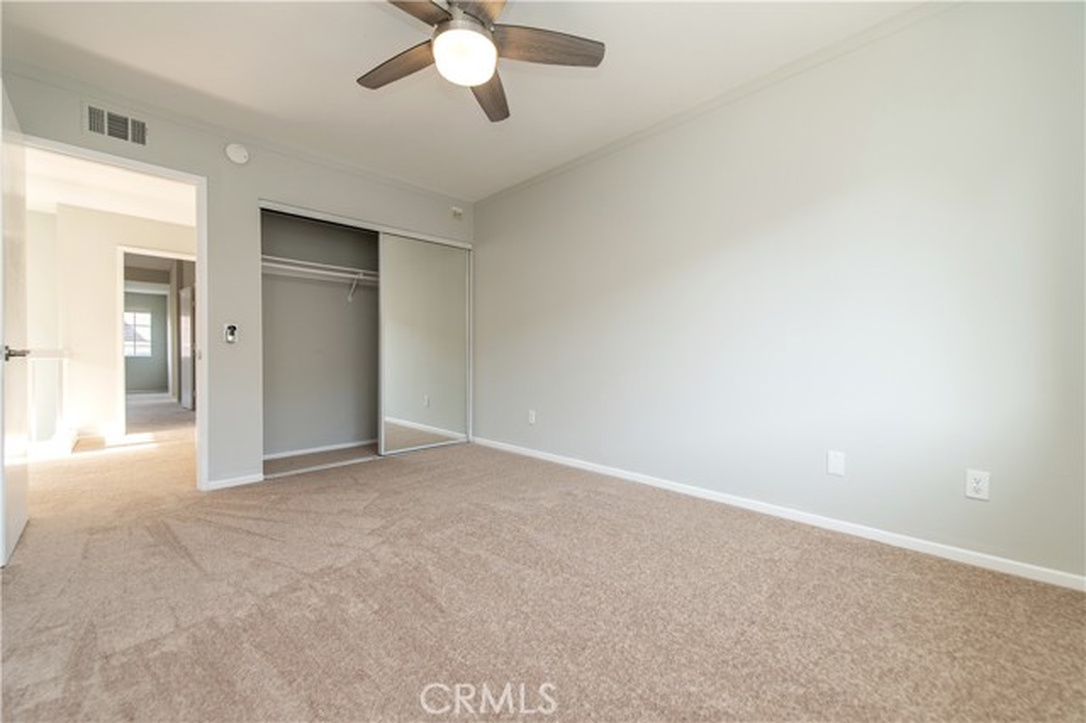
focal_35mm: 14
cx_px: 543
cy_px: 362
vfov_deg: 81.1
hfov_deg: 104.3
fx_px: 422
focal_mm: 14
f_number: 4
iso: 320
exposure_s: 1/60
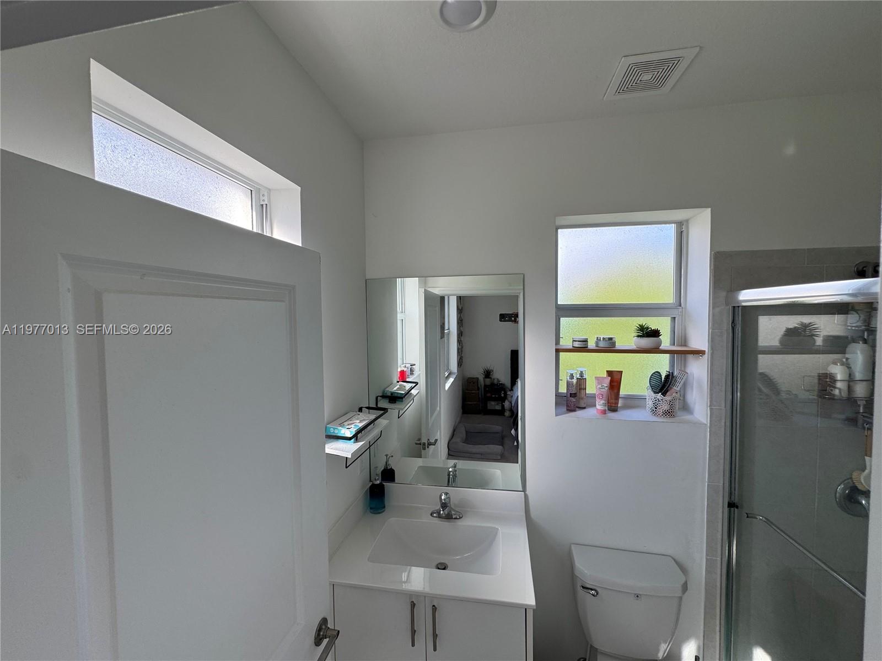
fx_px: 357
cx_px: 441
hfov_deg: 102.1
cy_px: 330
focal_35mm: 14
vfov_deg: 85.7
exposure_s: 1/195
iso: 40
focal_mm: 2.22
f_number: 2.2
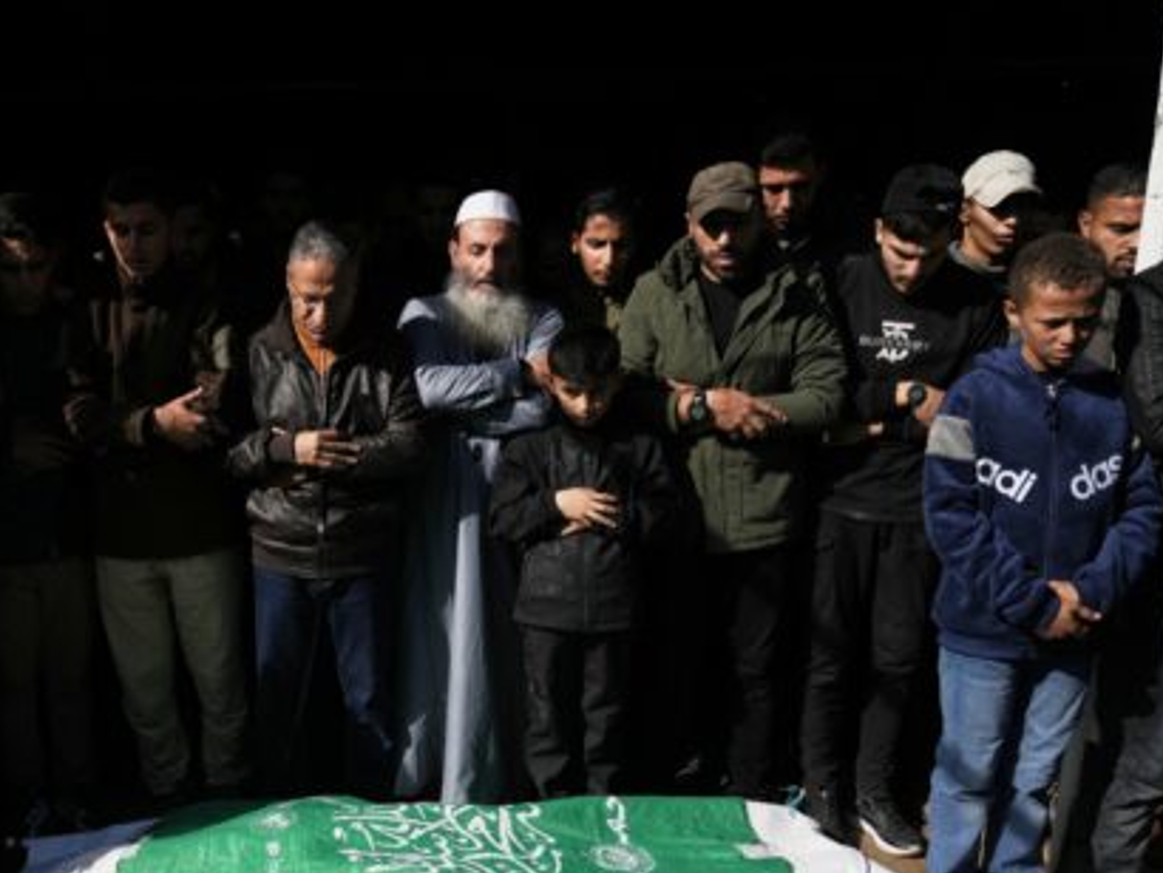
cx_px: 335
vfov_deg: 36.5
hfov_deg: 46.6
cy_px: 571
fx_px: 1311
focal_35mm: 39
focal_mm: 26
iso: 100
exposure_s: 1/2500
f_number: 4
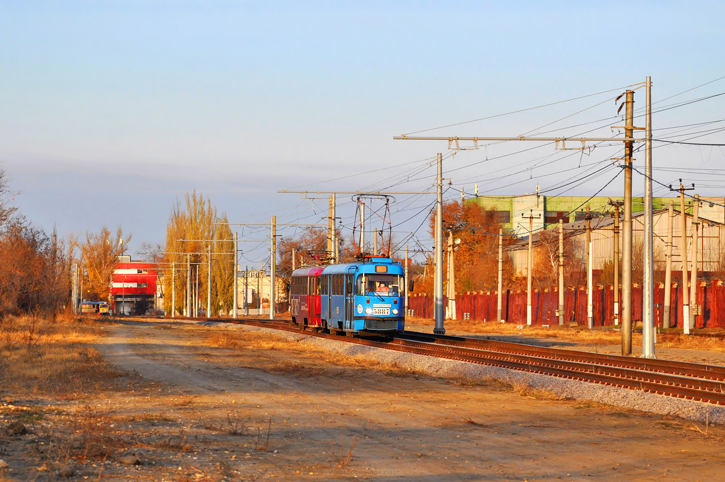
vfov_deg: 13.0
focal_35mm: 105
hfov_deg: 19.5
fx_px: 2113
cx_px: 362
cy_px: 241
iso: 200
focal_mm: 70
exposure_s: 1/400
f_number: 7.1
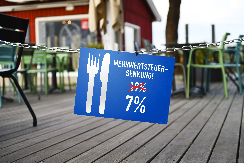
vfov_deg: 6.9
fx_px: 1355
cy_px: 82
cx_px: 122
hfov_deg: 10.3
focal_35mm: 200
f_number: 6.3
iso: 800
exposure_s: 1/100
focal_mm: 200
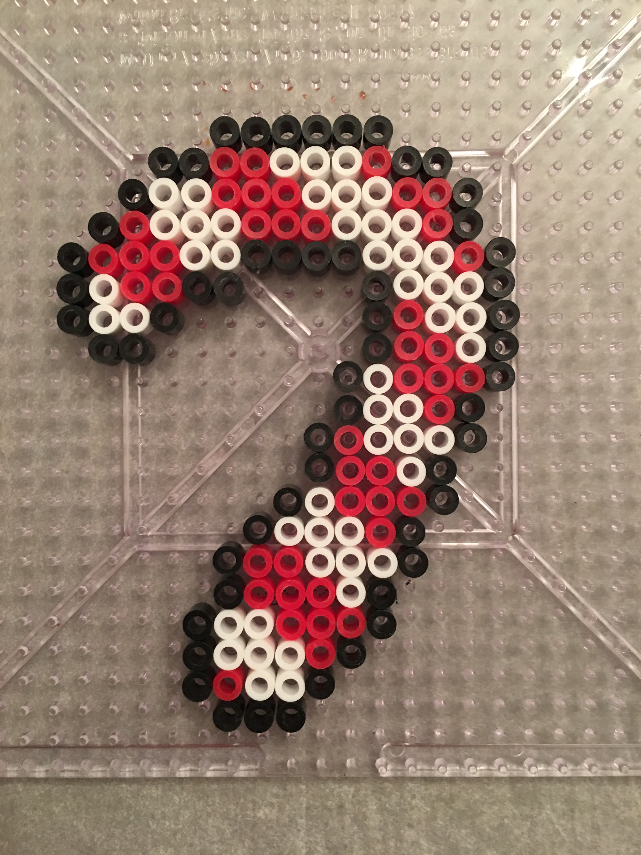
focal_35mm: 29
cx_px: 320
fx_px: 716
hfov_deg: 48.2
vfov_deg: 61.7
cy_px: 428
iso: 80
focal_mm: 4.15
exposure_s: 1/15
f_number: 2.2
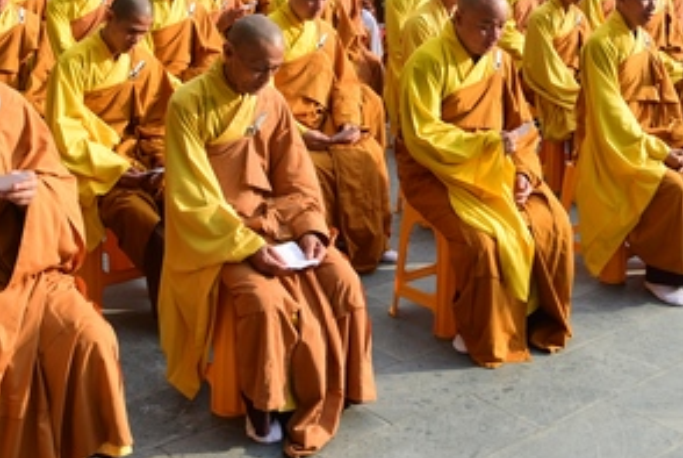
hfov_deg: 37.4
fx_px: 1007
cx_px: 383
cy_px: 21
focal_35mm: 53
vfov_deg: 24.6
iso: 200
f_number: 7.1
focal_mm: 24
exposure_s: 1/250
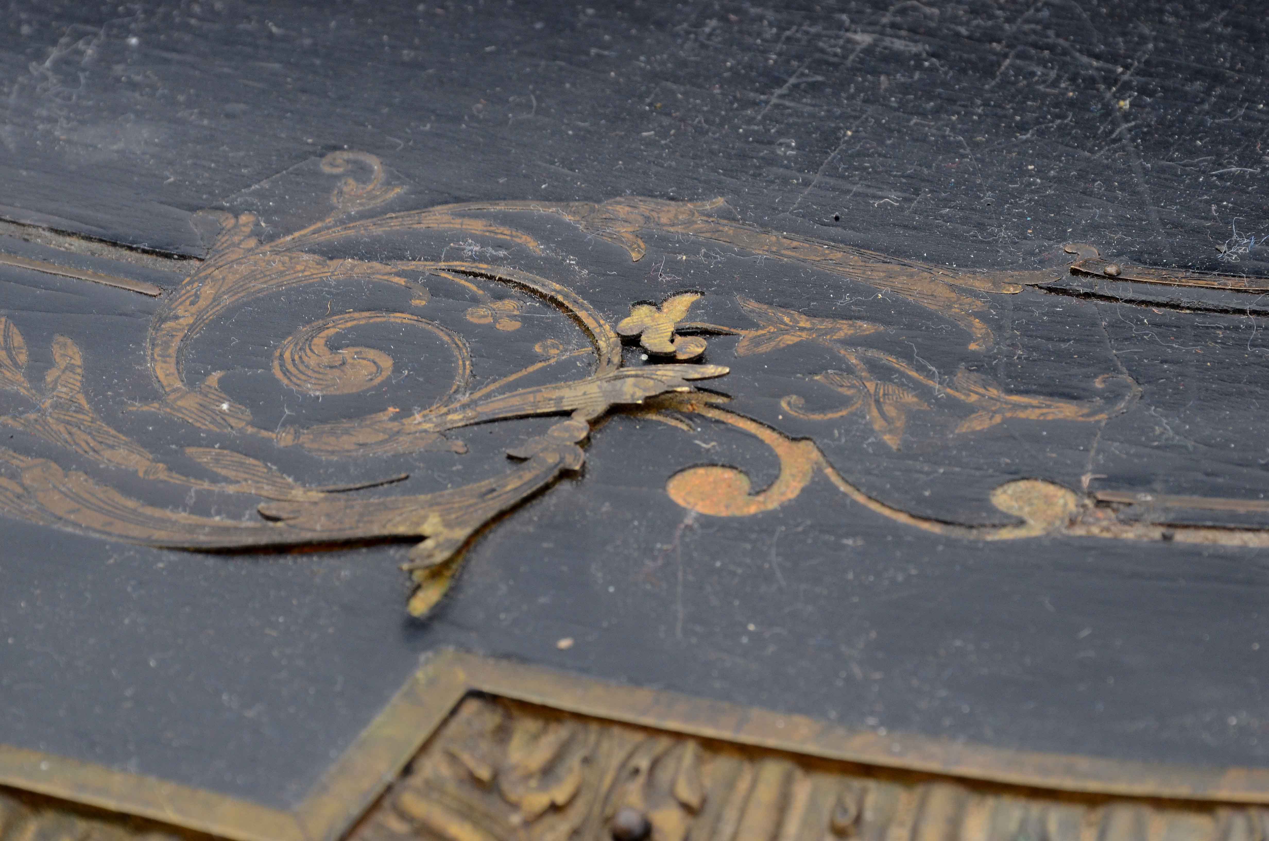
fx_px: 6121
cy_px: 420
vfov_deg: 7.9
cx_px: 634
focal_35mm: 174
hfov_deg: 11.8
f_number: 16
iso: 400
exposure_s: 1/80
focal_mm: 116
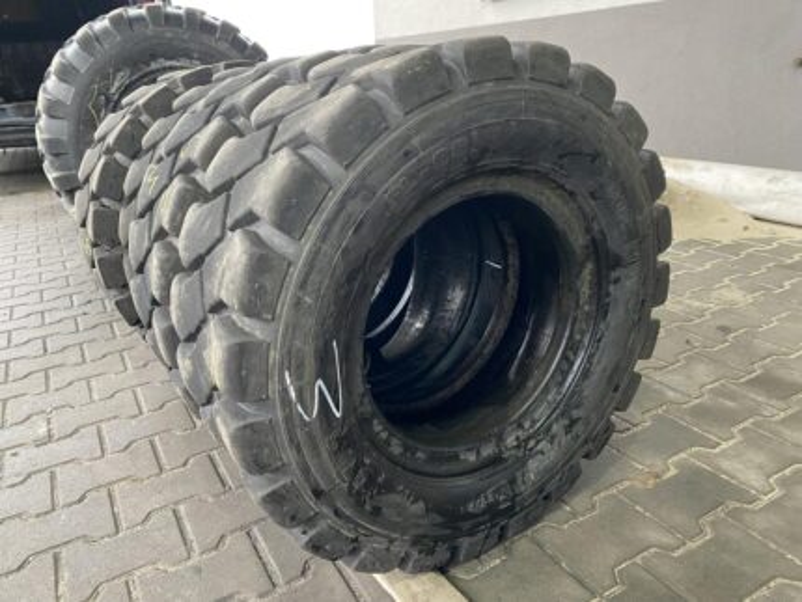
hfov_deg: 67.3
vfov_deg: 53.1
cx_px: 401
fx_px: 603
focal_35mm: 26
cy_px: 301
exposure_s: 1/50
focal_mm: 4.25
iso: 250
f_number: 1.8
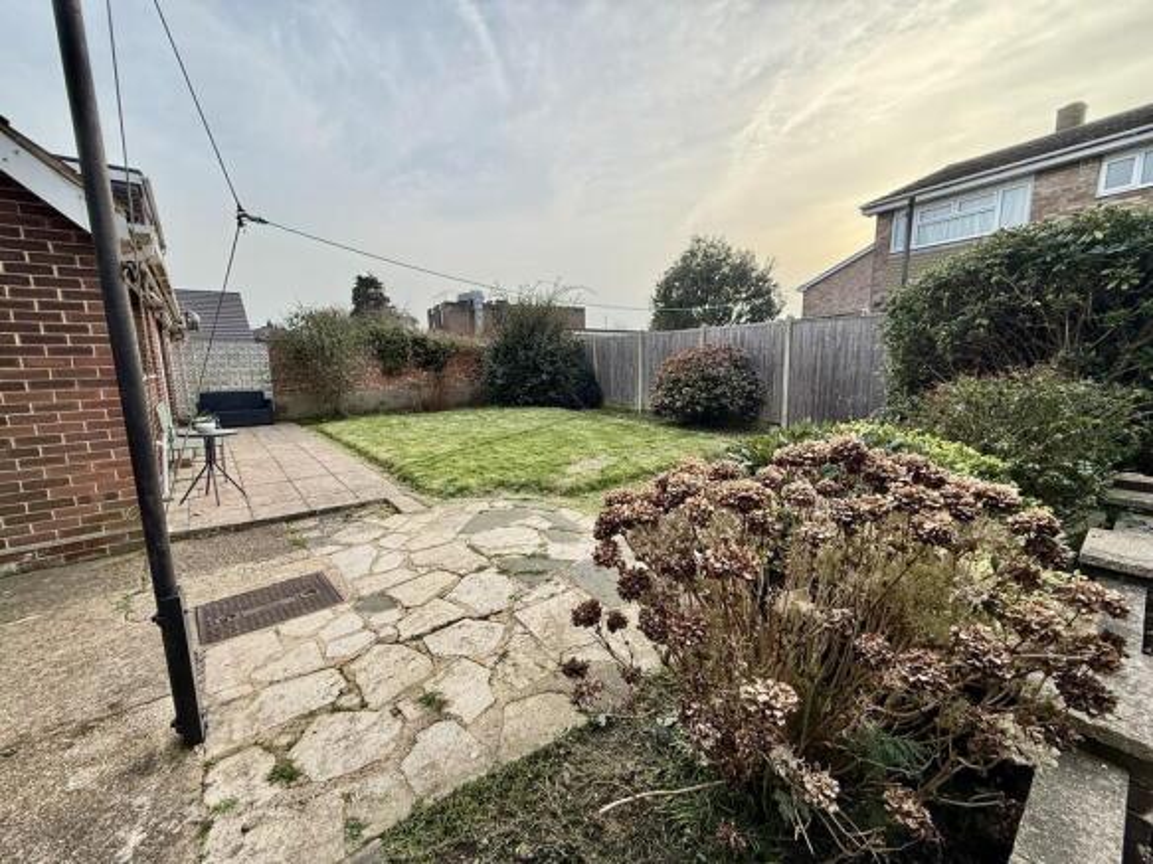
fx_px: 466
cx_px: 576
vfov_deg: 85.7
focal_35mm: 14
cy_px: 432
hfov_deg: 102.1
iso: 64
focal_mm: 2.22
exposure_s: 1/197
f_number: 2.2
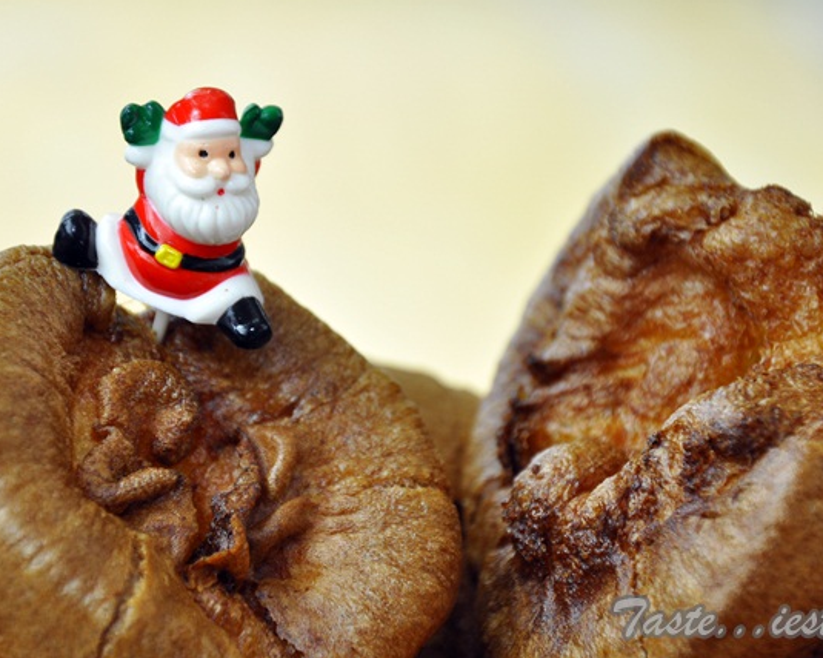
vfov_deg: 8.6
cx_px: 343
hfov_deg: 10.7
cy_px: 327
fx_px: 4374
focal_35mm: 180
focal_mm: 105
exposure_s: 1/60
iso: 500
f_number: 5.6
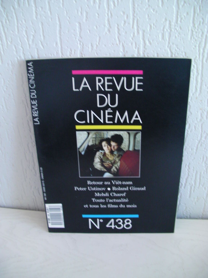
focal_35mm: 38
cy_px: 139
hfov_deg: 37.7
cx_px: 104
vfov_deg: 49.0
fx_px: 304
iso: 149
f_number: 3.5
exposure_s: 1/30
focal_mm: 6.3
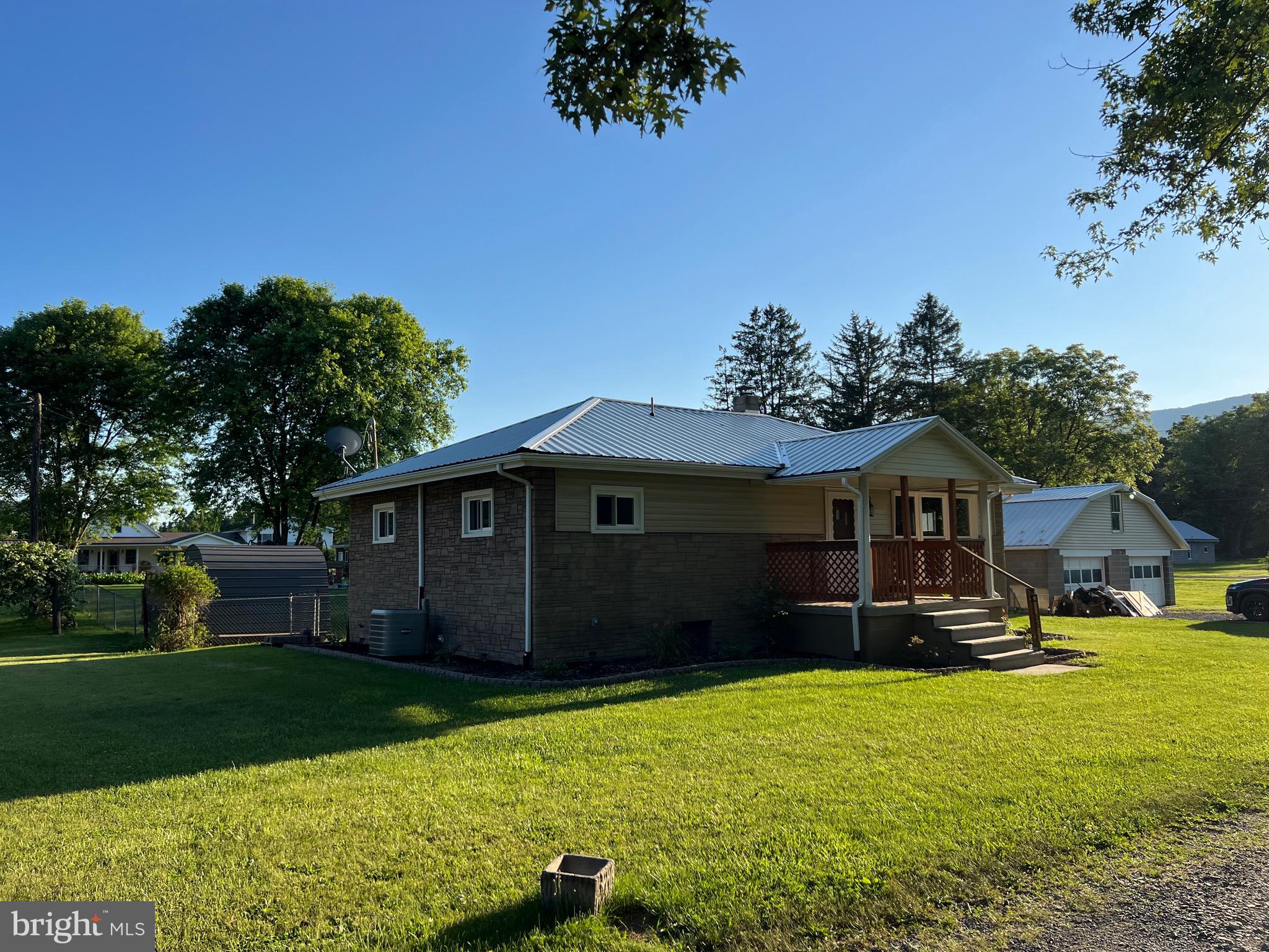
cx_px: 634
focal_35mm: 26
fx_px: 953
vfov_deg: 53.1
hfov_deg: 67.3
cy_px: 476
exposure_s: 1/3165
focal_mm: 5.7
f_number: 1.5
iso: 50
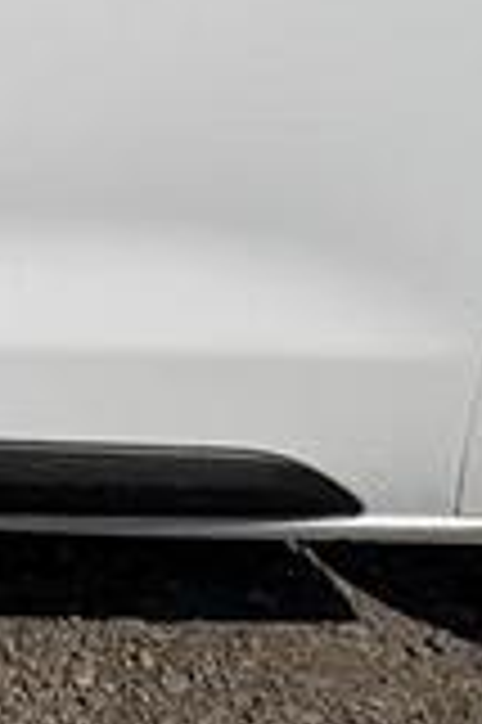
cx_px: -473
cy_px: -319
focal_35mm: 81
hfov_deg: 14.2
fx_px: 1630
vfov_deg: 21.6
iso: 40
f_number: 2.2
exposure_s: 1/6135
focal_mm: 2.22
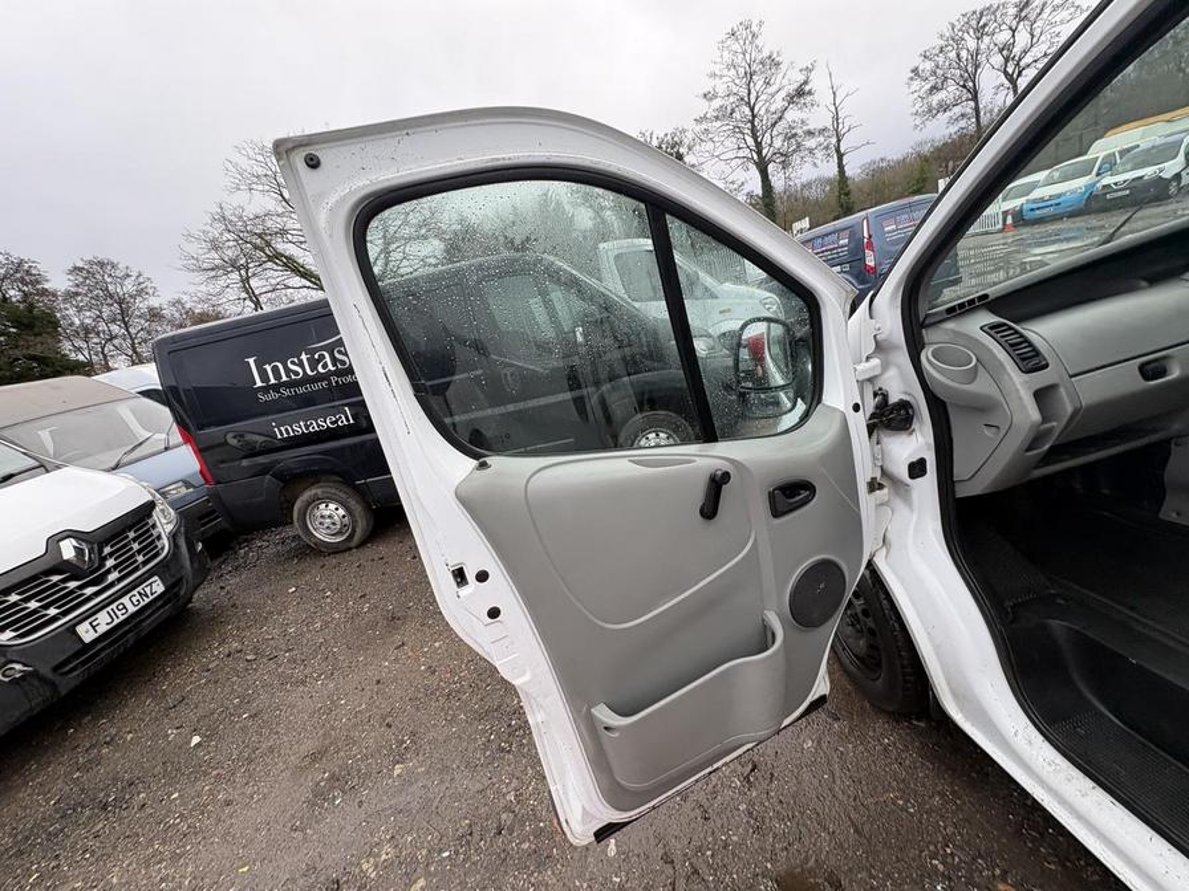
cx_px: 594
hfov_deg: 102.1
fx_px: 481
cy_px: 446
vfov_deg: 85.7
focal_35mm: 14
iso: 50
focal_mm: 2.22
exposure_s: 1/99
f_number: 2.2
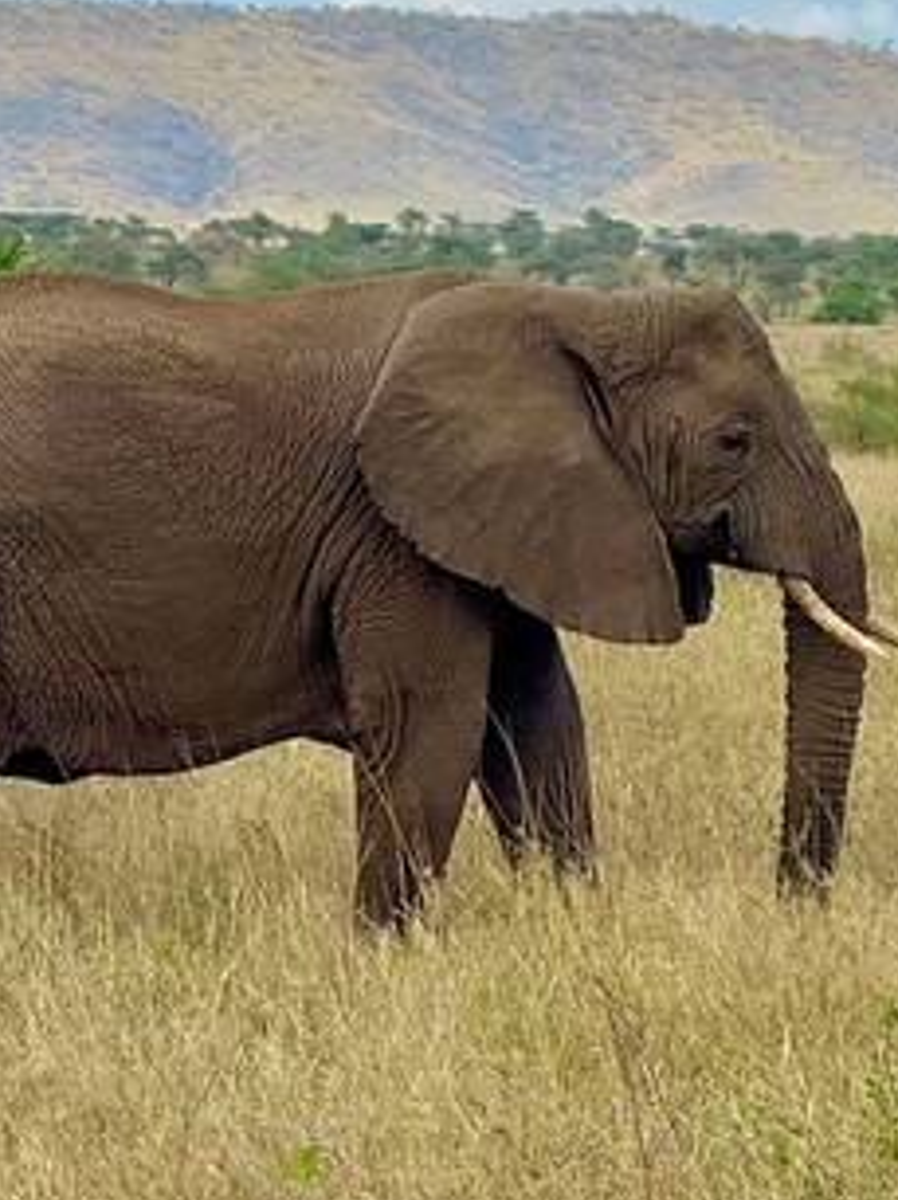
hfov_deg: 5.9
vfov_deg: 7.9
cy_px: 412
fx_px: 8694
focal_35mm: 251
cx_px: 800
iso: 50
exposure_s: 1/1096
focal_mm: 15.66
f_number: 2.8
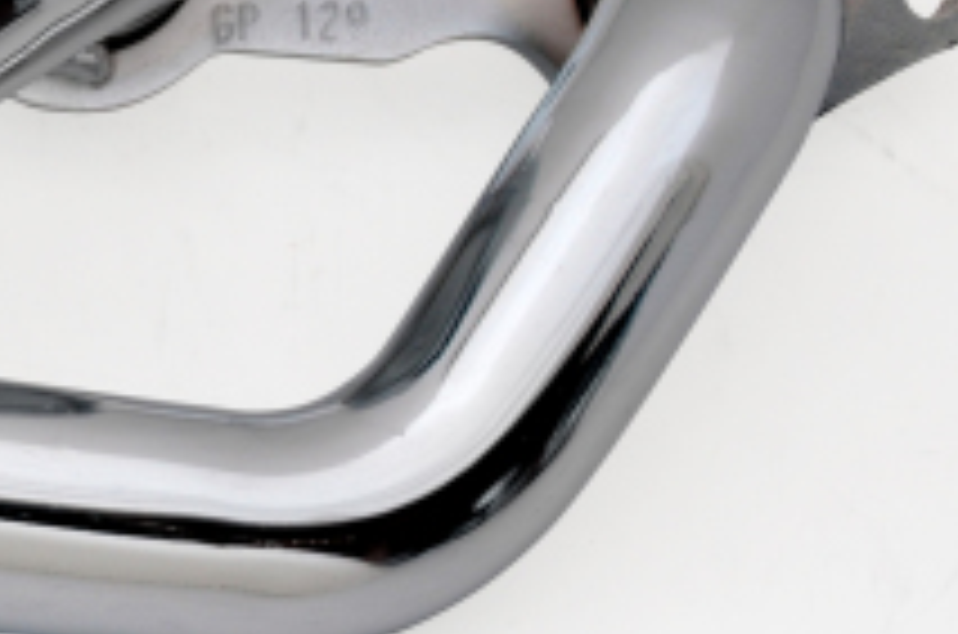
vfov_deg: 7.1
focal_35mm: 192
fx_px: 5098
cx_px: -661
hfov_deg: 10.2
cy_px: 243
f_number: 4.2
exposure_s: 1/13
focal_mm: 34
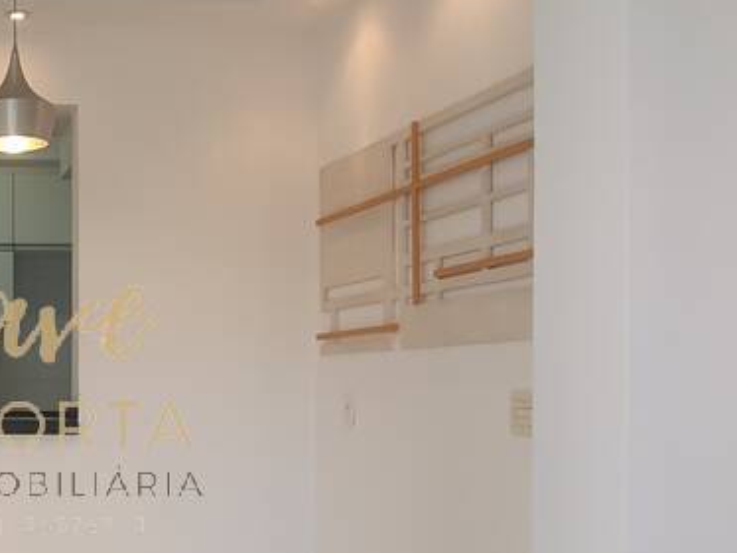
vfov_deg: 29.0
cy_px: 354
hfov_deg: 32.0
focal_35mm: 50
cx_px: -140
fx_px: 1065
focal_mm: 1.8
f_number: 2.2
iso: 50
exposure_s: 1/60
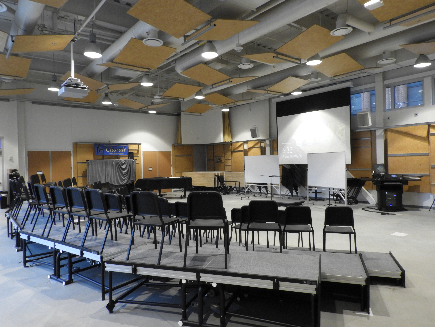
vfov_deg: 56.8
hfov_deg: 71.6
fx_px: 302
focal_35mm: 24
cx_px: 218
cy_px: 164
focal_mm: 4.3
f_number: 7.6
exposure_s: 1/6
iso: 400
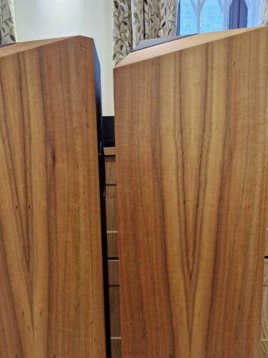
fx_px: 330
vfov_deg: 56.0
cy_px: 229
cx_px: 112
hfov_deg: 44.0
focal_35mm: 32
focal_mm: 5.54
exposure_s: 1/100
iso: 400
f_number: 1.8
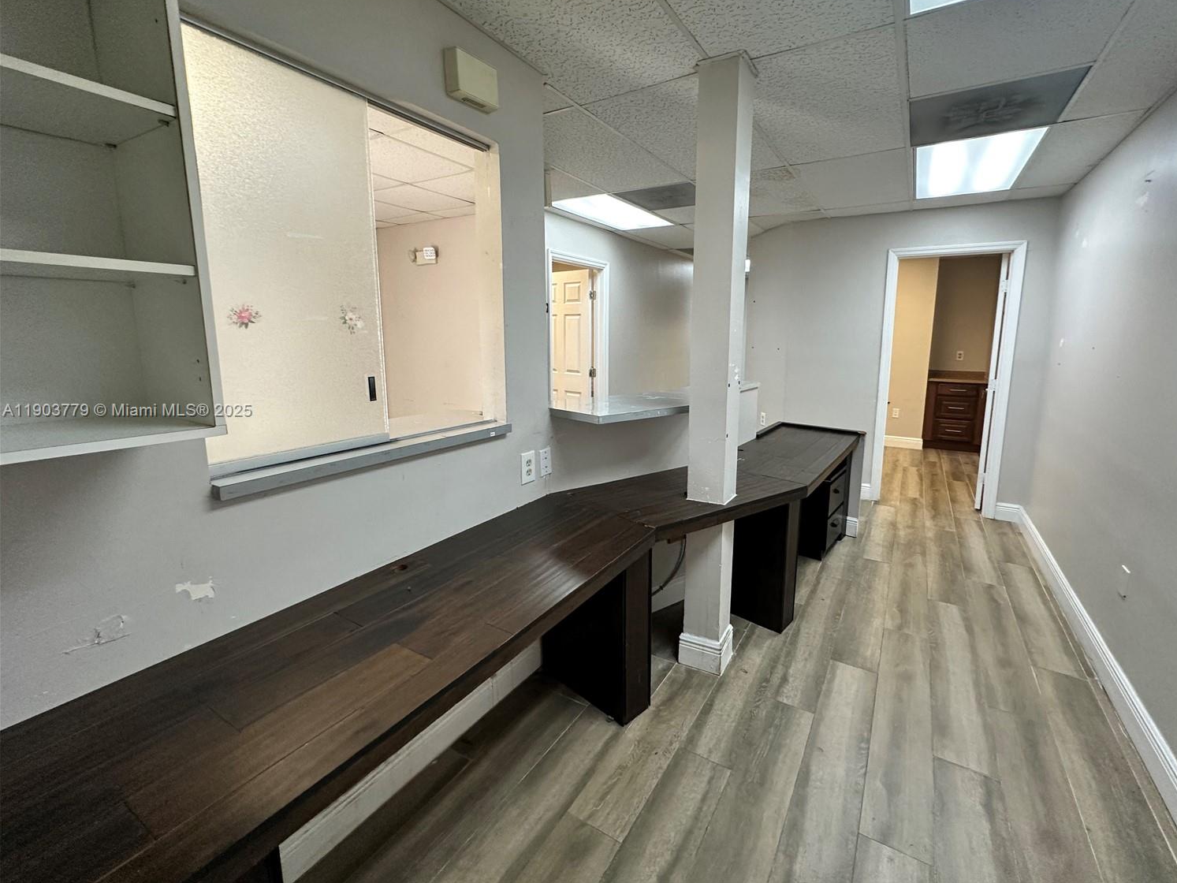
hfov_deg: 98.0
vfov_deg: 81.6
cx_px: 630
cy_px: 412
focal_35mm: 15
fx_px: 510
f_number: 2.2
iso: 200
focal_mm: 2.22
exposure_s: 1/120
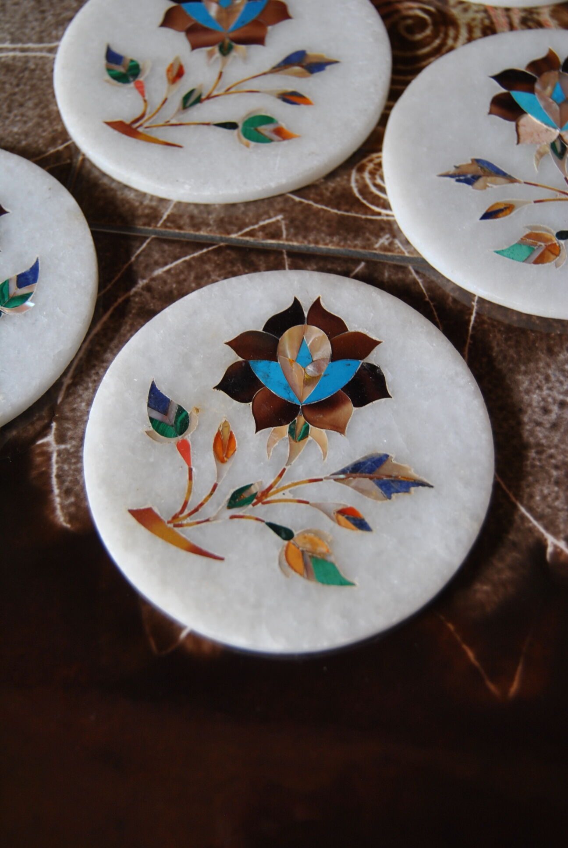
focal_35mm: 46
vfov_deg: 42.3
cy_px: 424
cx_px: 284
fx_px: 1097
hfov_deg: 29.0
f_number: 4.2
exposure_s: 1/80
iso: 200
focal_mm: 31
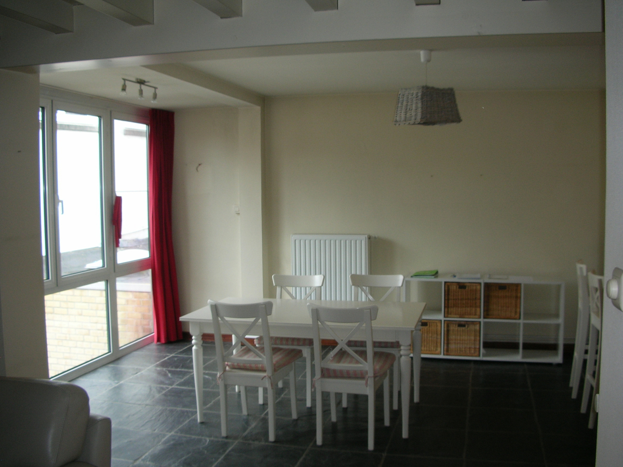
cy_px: 234
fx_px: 630
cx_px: 312
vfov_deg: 40.7
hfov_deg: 52.6
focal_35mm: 35
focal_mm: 5.8
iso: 55
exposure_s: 1/30
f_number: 3
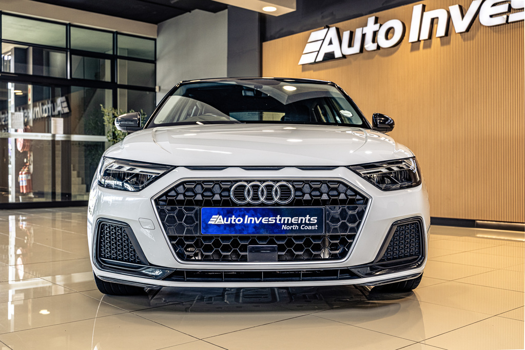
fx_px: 569
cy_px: 175
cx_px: 262
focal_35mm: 39
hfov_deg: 49.6
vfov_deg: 34.2
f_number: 4.5
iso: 500
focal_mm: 39
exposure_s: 1/125
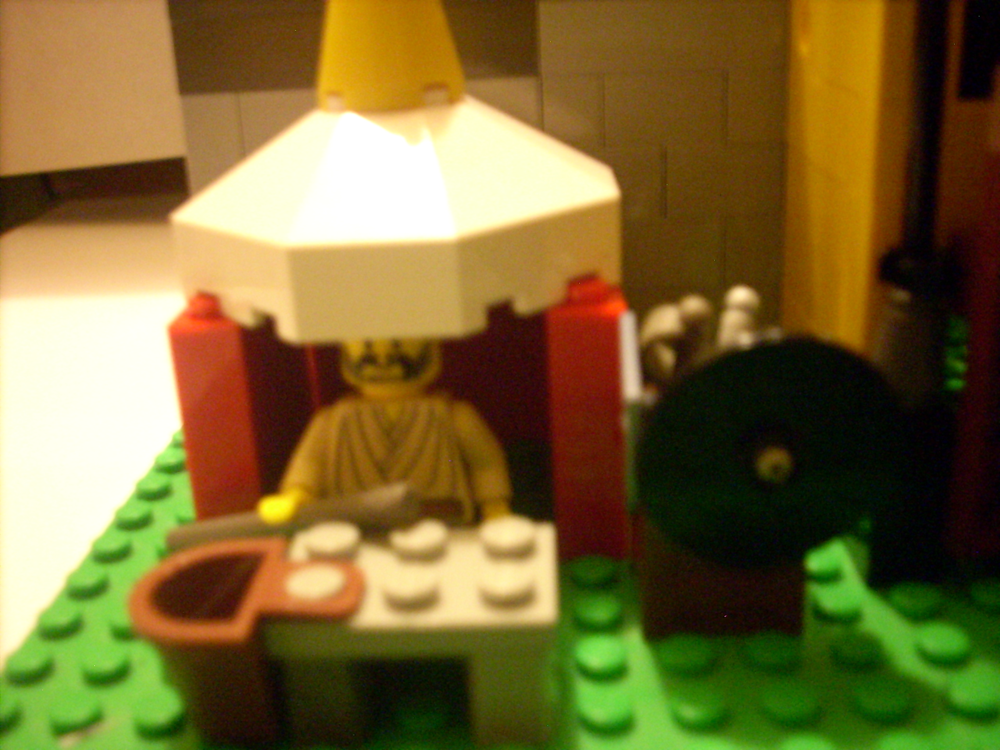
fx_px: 1069
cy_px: 375
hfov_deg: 50.1
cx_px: 500
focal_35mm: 37
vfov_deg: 38.7
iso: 672
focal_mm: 6.2
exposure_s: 1
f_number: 5.6
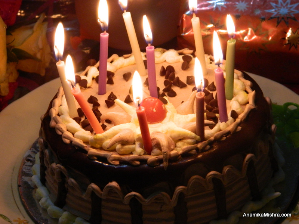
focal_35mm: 150
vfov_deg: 9.9
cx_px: 150
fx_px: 1296
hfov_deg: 13.2
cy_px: 112
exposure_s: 1/40
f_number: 4.9
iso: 400
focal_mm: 27
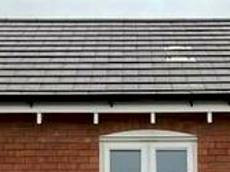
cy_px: 345
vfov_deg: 12.1
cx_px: 147
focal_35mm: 109
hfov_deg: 18.0
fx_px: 724
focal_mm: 5.1
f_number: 1.6
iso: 50
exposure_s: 1/475
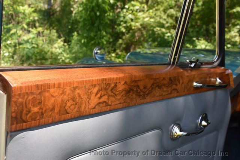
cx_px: 120
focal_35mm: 40
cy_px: 80
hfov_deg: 47.9
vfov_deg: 33.1
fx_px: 270
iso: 800
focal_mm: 27
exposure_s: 1/500
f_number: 8
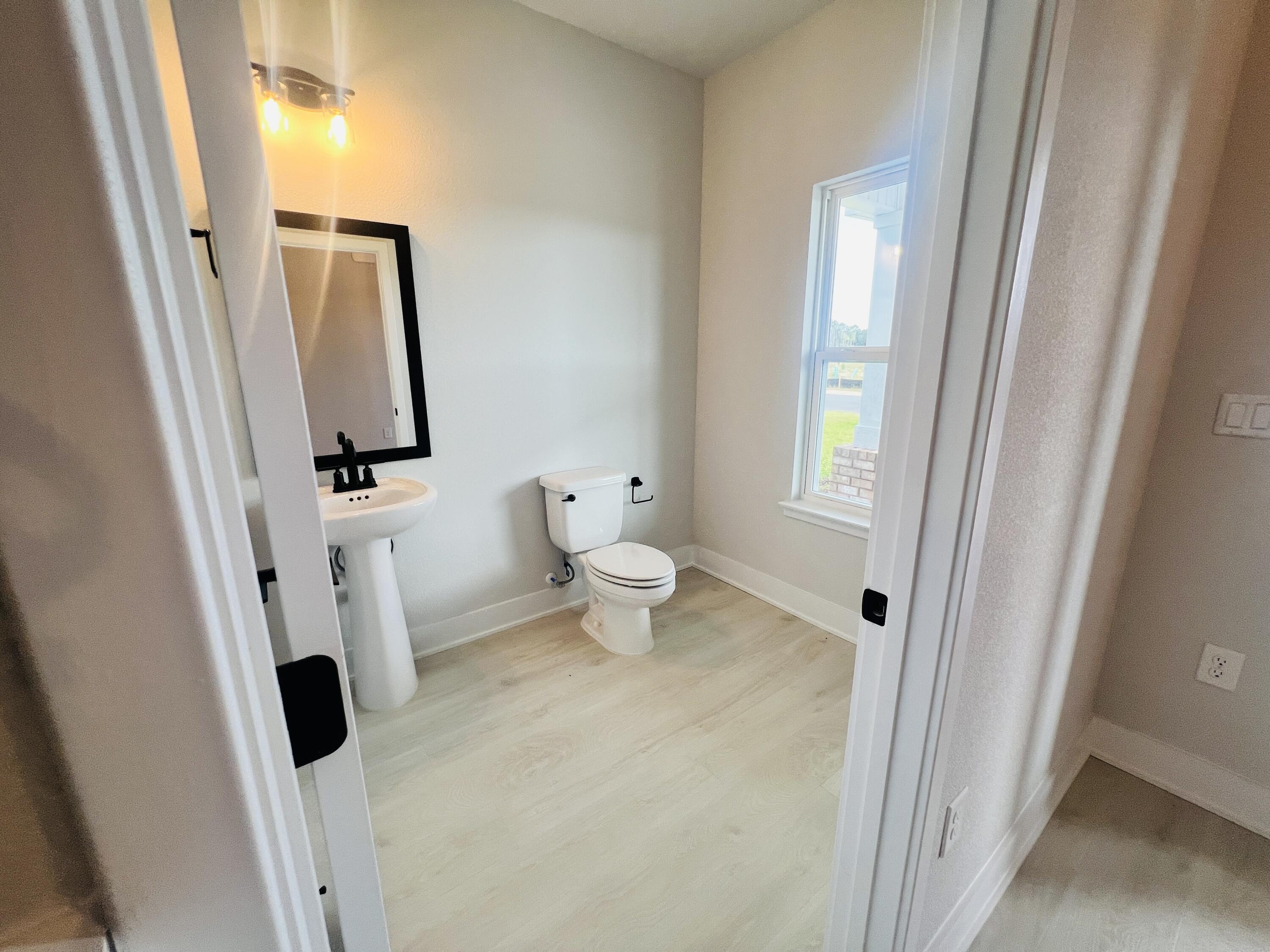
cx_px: 635
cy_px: 476
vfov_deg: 89.9
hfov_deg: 106.2
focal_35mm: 13
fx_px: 477
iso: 80
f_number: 1.8
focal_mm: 1.57
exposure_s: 1/120
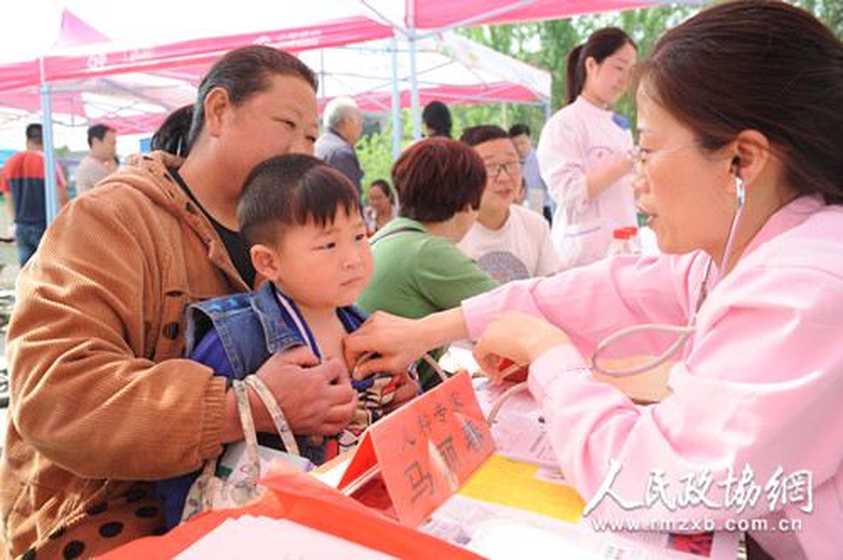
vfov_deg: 38.8
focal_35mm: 34
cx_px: 422
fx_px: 795
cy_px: 280
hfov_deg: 55.9
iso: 200
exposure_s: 1/160
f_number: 6.3
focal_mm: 34
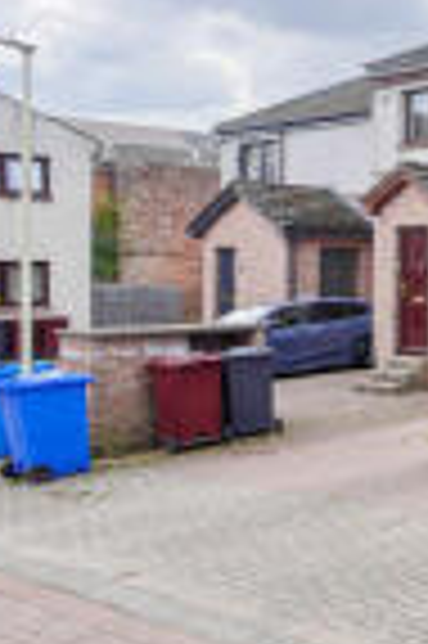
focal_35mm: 43
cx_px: 921
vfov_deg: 40.4
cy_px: 16
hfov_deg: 17.5
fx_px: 769
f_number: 5
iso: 200
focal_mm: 7
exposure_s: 1/200
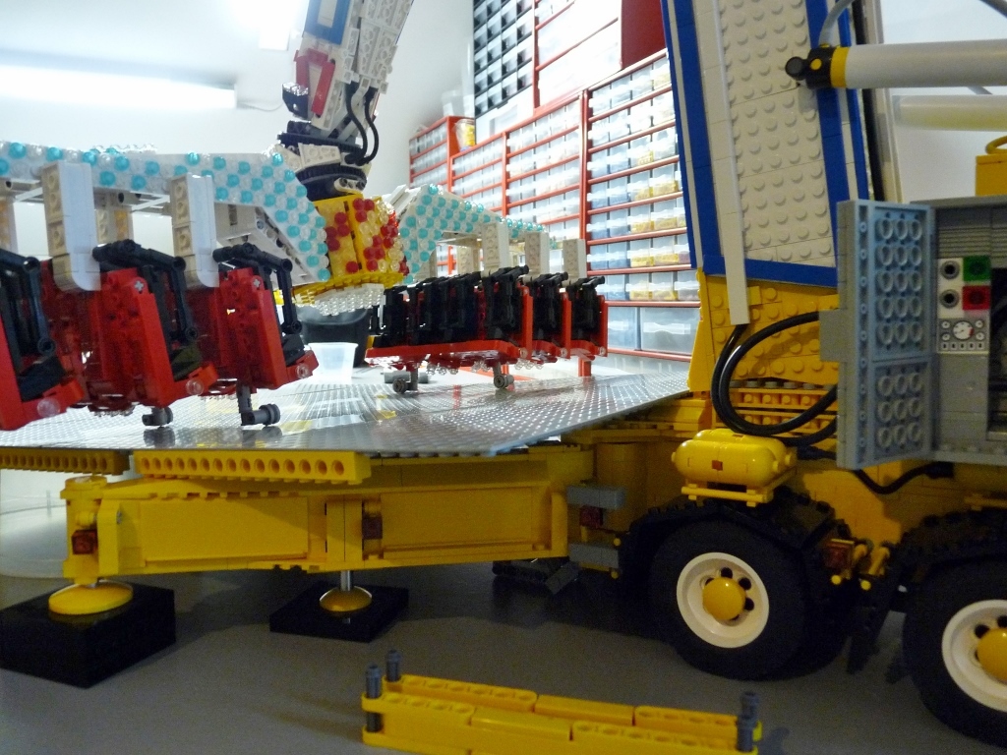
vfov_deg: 51.4
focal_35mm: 27
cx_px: 504
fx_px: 785
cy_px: 378
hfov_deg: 65.3
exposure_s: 1/10
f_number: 2.8
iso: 400
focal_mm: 4.8
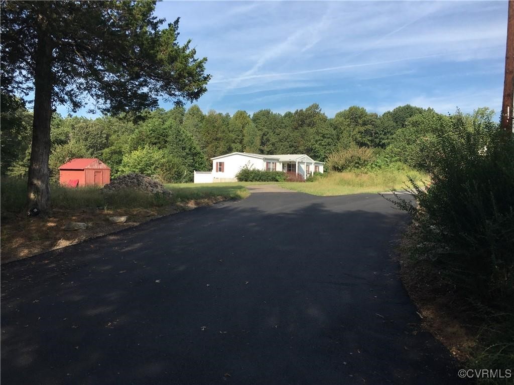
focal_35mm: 29
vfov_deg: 48.2
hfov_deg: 61.7
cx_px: 257
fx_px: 431
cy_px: 192
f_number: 2.2
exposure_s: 1/1261
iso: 25
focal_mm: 4.15
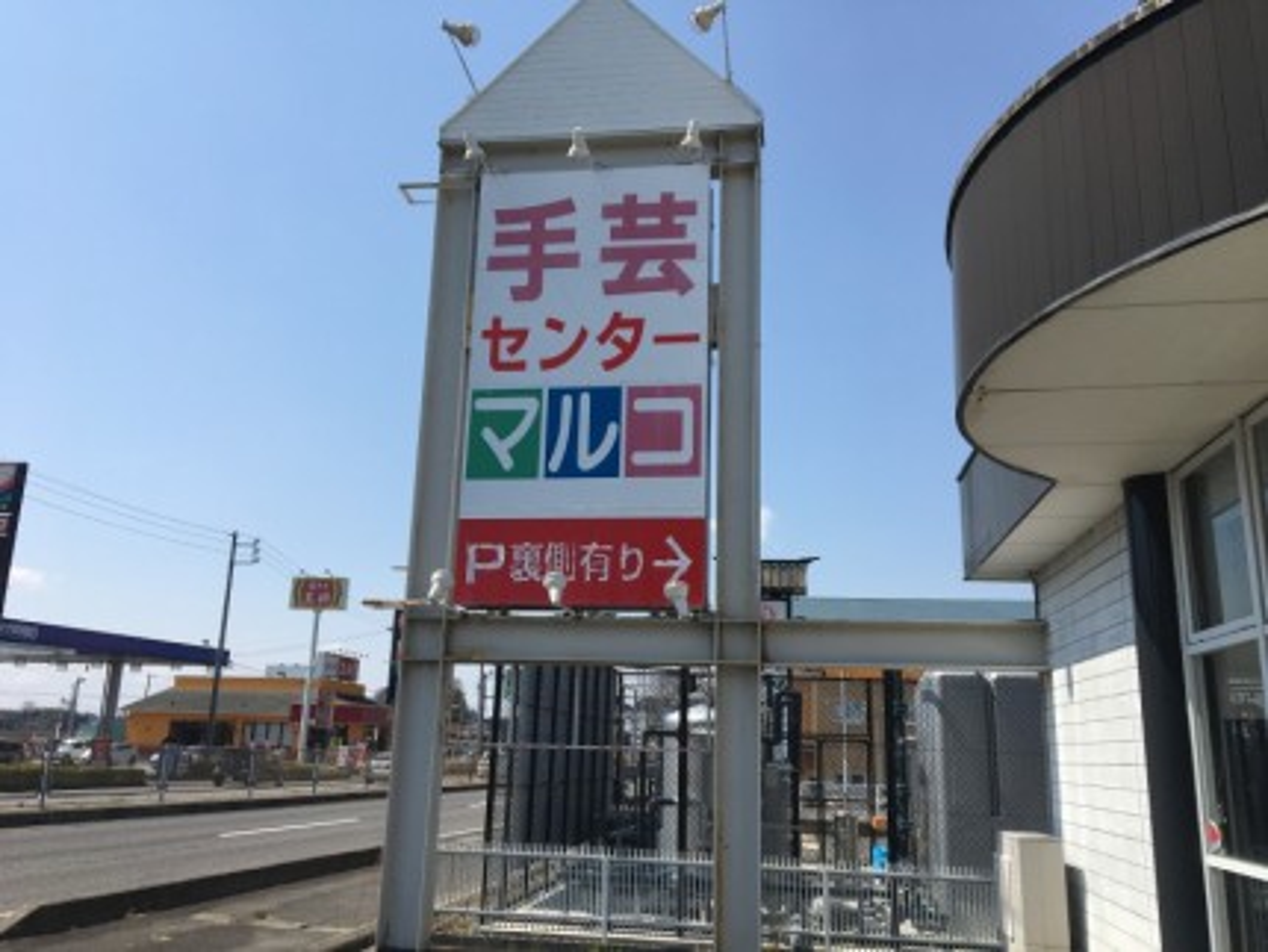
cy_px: 476
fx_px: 1063
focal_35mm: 29
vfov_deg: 48.3
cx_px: 634
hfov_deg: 61.6
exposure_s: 1/2079
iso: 25
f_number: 2.2
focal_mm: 4.15
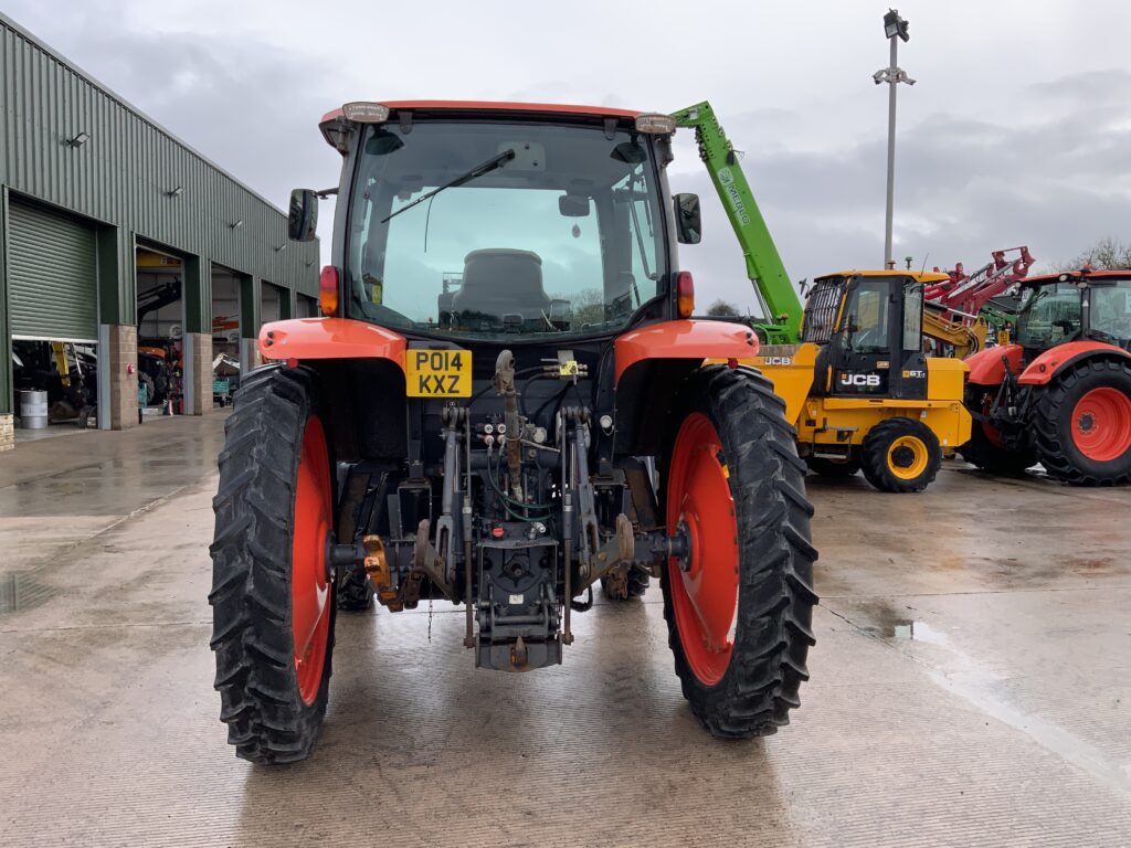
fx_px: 948
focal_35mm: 29
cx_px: 566
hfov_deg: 61.7
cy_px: 424
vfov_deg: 48.2
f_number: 1.8
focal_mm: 3
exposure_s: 1/586
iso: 16
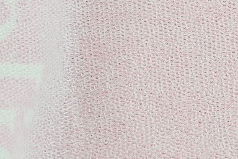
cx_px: 466
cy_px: -226
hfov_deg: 5.8
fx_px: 2314
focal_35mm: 350
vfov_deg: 3.9
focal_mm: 70
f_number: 8
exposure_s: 1/30
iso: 360
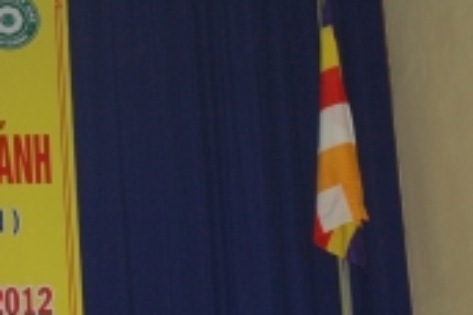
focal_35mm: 161
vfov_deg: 8.5
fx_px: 2111
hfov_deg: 12.0
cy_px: 308
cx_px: -303
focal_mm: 29
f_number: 4
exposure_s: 1/60
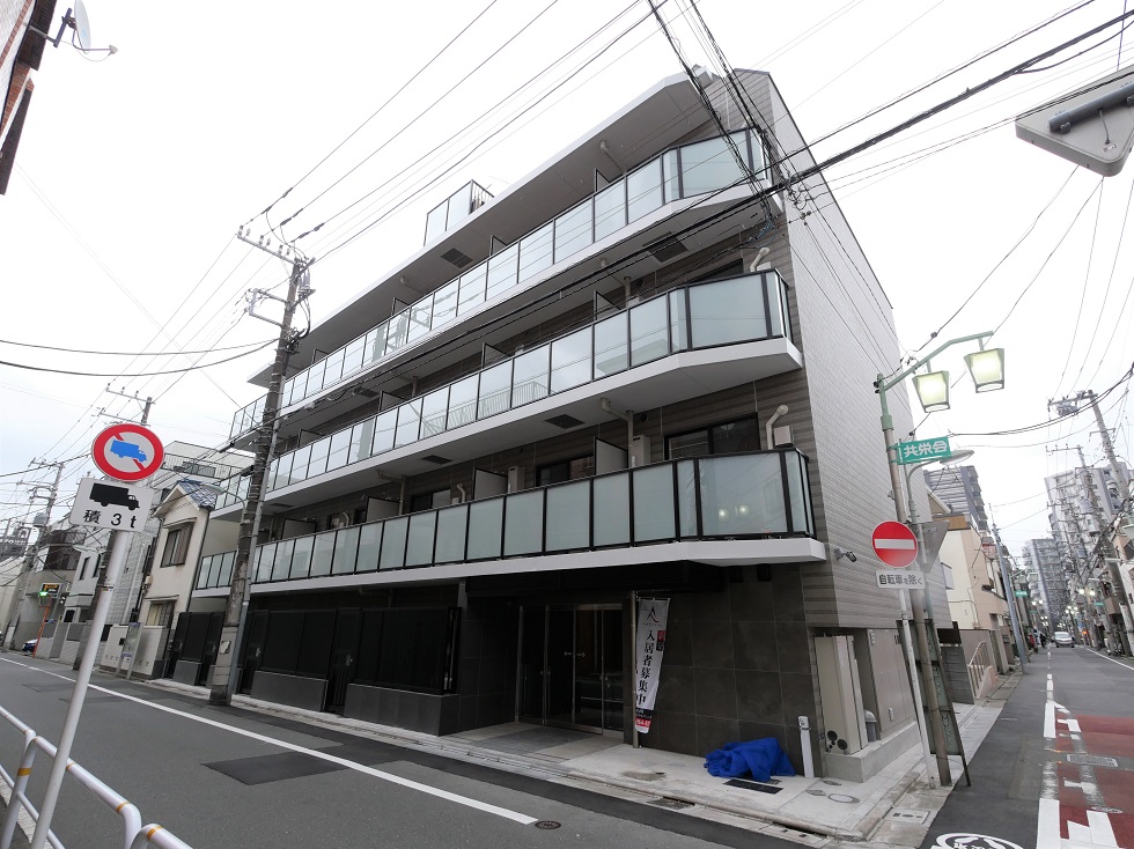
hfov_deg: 94.5
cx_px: 567
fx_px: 524
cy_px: 424
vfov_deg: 78.1
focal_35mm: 16
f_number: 5.6
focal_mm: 8
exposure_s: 1/250
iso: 800
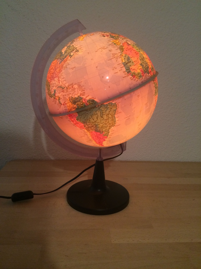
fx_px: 225
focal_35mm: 29
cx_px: 100
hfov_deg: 48.2
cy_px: 134
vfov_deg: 61.7
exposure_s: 1/33
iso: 200
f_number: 2.2
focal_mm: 4.15
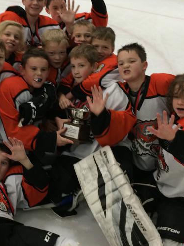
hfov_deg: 24.2
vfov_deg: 32.1
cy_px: 99
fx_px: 425
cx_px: 54
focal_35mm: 60
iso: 64
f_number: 2.2
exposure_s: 1/30
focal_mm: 4.15
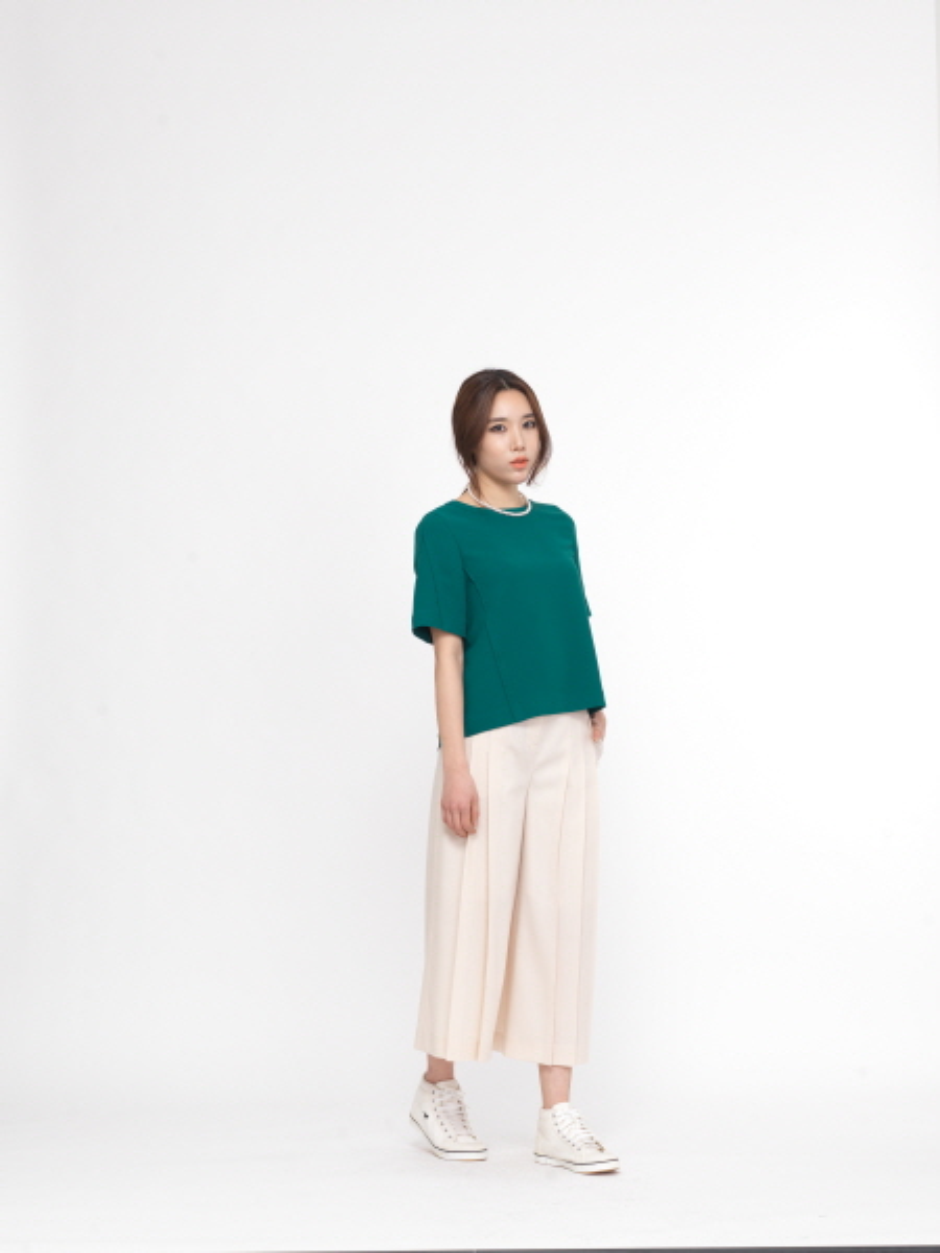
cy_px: 626
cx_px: 470
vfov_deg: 31.2
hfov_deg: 23.7
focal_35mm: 62
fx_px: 2245
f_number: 9
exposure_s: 1/250
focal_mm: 80
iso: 100
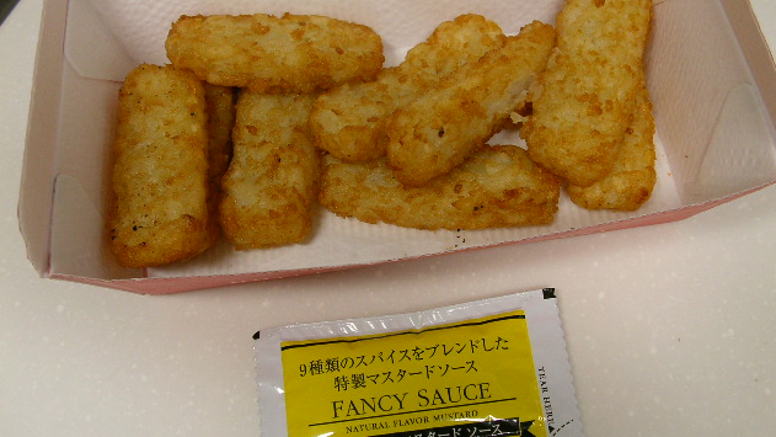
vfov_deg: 28.3
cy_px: 215
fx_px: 864
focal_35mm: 42
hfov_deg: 48.4
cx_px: 392
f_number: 3.5
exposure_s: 1/17
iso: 100
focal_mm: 5.8
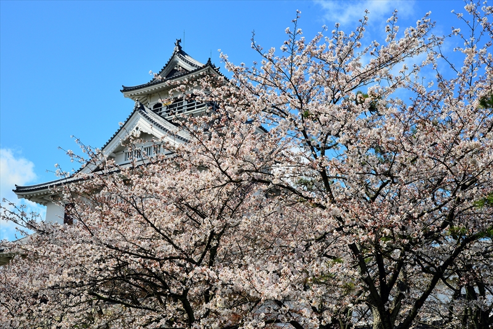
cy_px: 164
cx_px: 246
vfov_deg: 28.1
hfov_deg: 41.1
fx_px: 658
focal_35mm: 48
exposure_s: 1/500
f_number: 11
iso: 400
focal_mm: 48
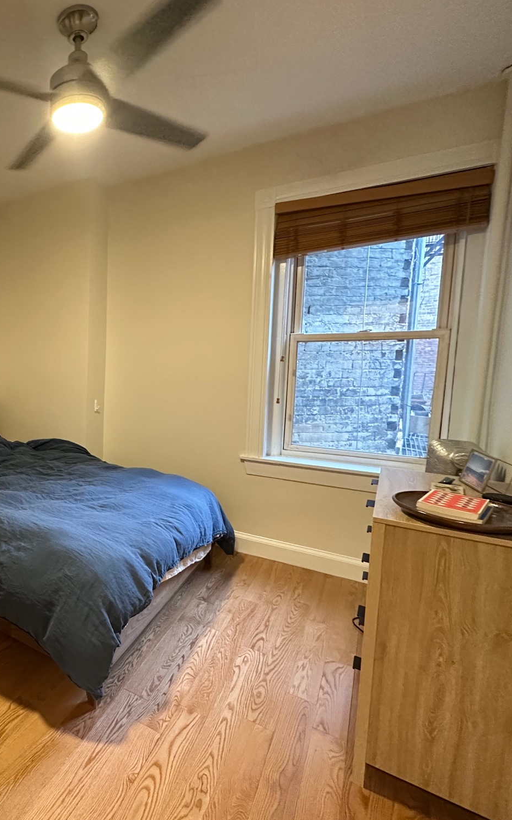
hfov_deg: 51.5
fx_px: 447
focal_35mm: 20
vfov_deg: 85.1
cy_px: 409
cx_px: 37
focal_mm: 2.22
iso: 640
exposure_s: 1/60
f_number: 2.2
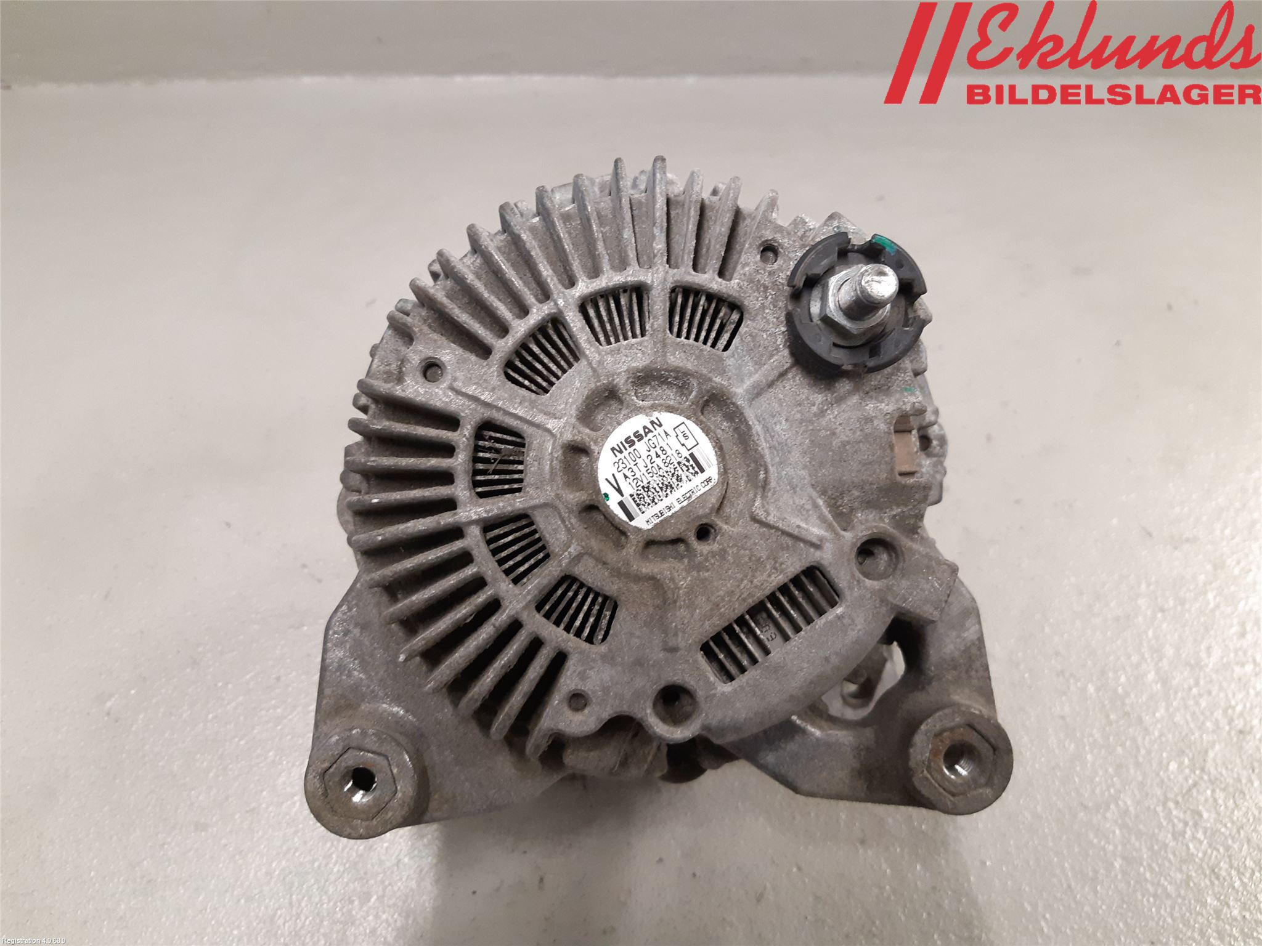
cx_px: 631
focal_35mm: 26
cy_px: 473
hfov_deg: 67.3
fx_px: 948
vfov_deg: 53.1
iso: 250
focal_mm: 3.93
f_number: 1.7
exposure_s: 1/50
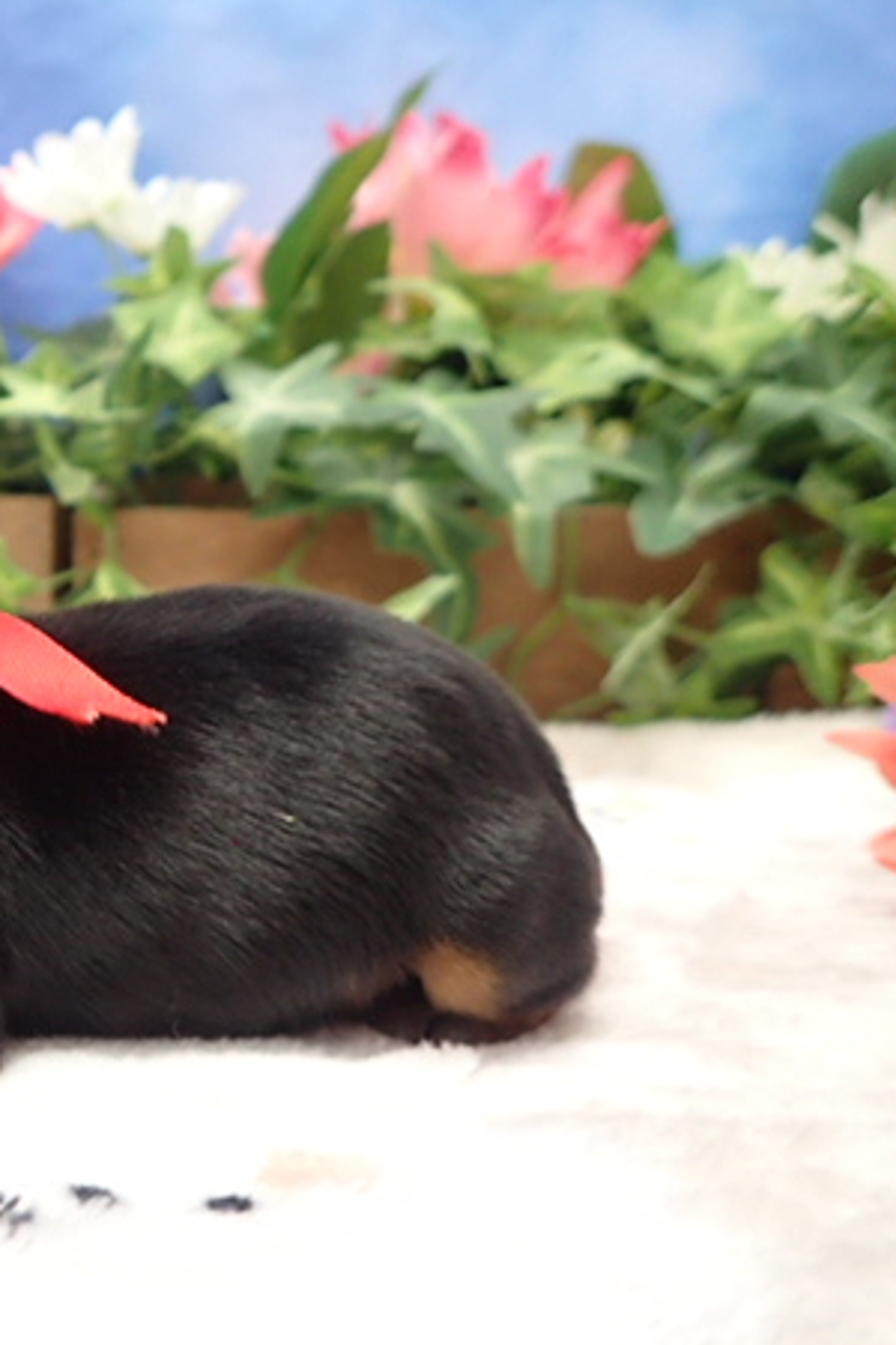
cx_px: -18
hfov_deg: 32.7
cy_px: 631
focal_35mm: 37
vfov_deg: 51.9
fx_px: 1381
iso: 400
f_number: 2
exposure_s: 1/40
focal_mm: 4.5
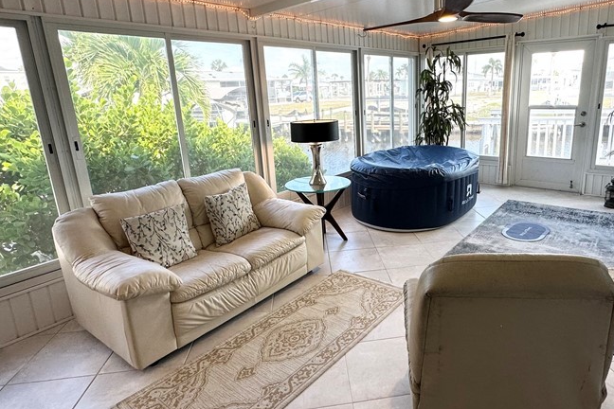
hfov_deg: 75.4
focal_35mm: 23
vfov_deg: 55.0
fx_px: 392
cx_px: 364
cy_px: 187
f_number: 2.2
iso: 80
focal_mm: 2.22
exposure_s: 1/120
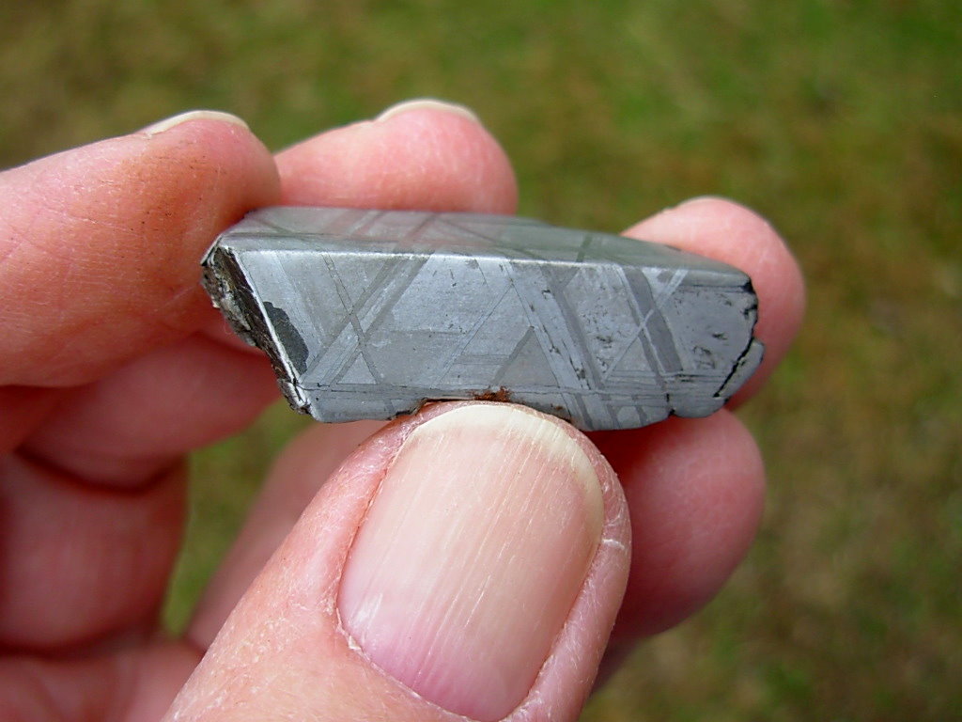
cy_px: 361
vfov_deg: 37.7
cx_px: 481
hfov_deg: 49.0
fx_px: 1056
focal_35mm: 38
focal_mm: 6.3
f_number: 2.9
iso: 50
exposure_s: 1/304
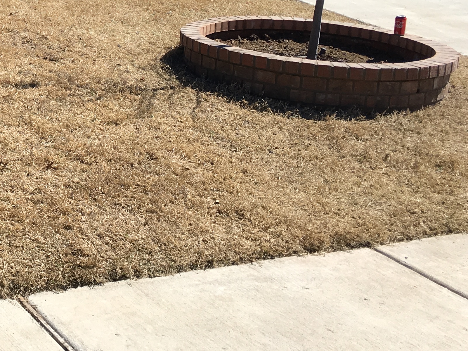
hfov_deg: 24.5
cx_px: -70
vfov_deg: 19.6
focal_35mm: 73
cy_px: 12
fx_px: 987
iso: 25
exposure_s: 1/1789
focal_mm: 4.15
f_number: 2.2
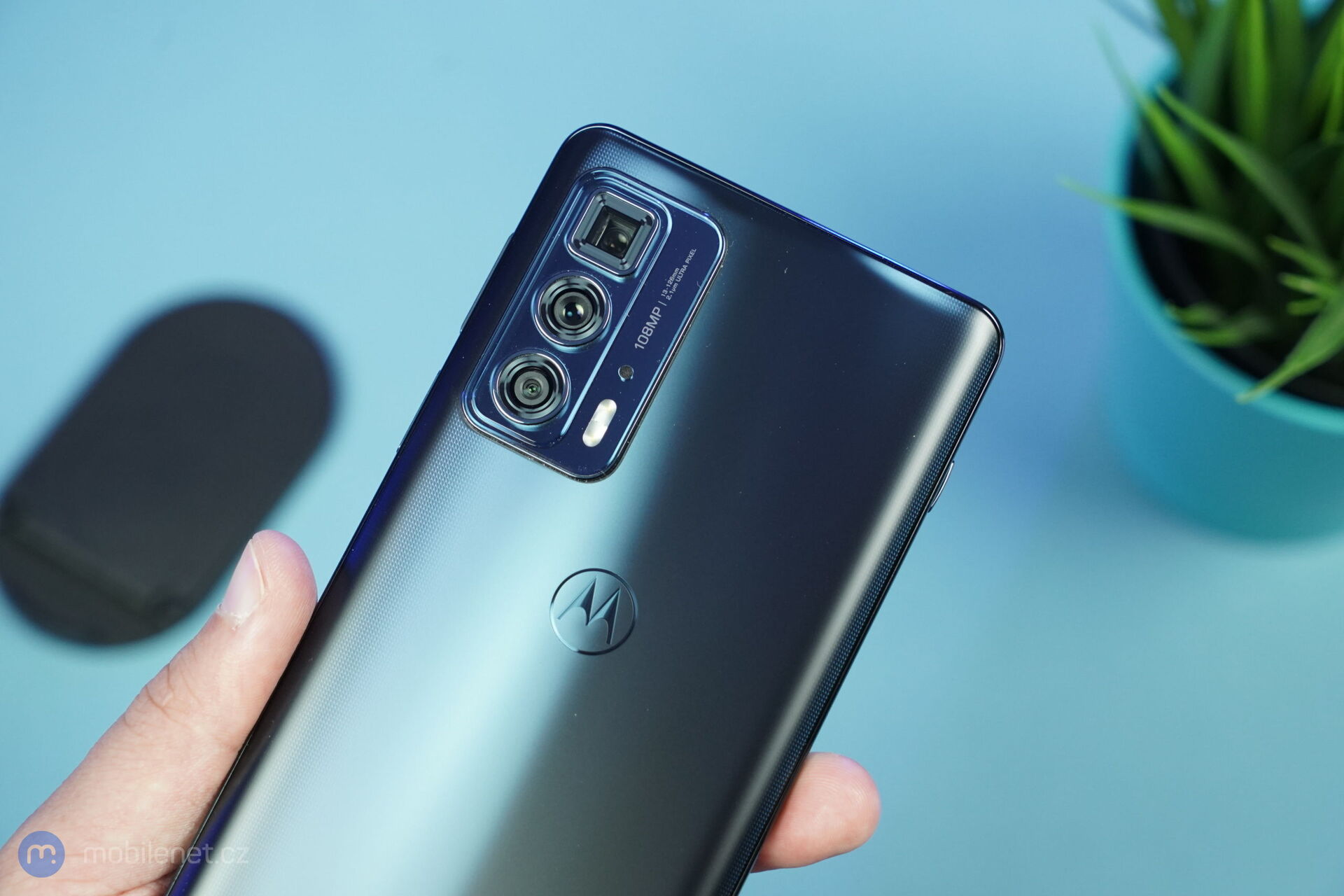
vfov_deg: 19.5
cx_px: 672
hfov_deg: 28.8
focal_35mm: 70
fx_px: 2613
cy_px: 448
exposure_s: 1/160
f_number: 5.6
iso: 2500
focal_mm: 70
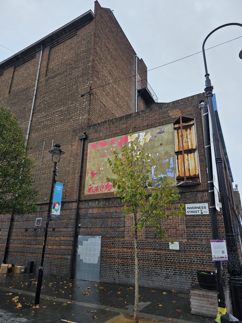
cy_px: 162
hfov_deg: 58.9
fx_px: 214
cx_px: 121
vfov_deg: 73.9
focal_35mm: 23
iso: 32
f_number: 1.7
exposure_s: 1/359
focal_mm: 6.3
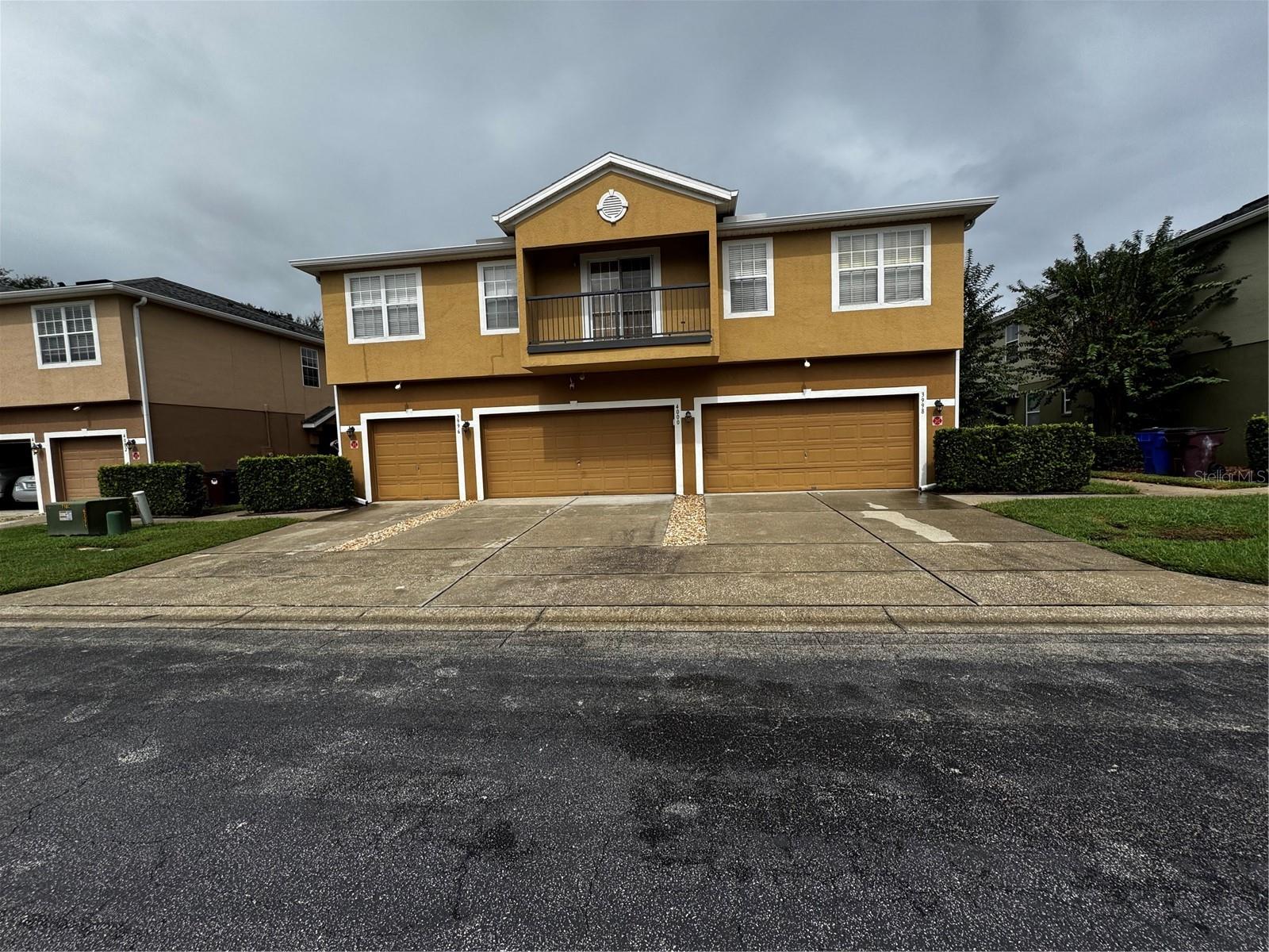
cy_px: 476
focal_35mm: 14
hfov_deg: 102.1
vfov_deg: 85.7
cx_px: 634
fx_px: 513
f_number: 2.2
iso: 40
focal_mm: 2.22
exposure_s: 1/2985
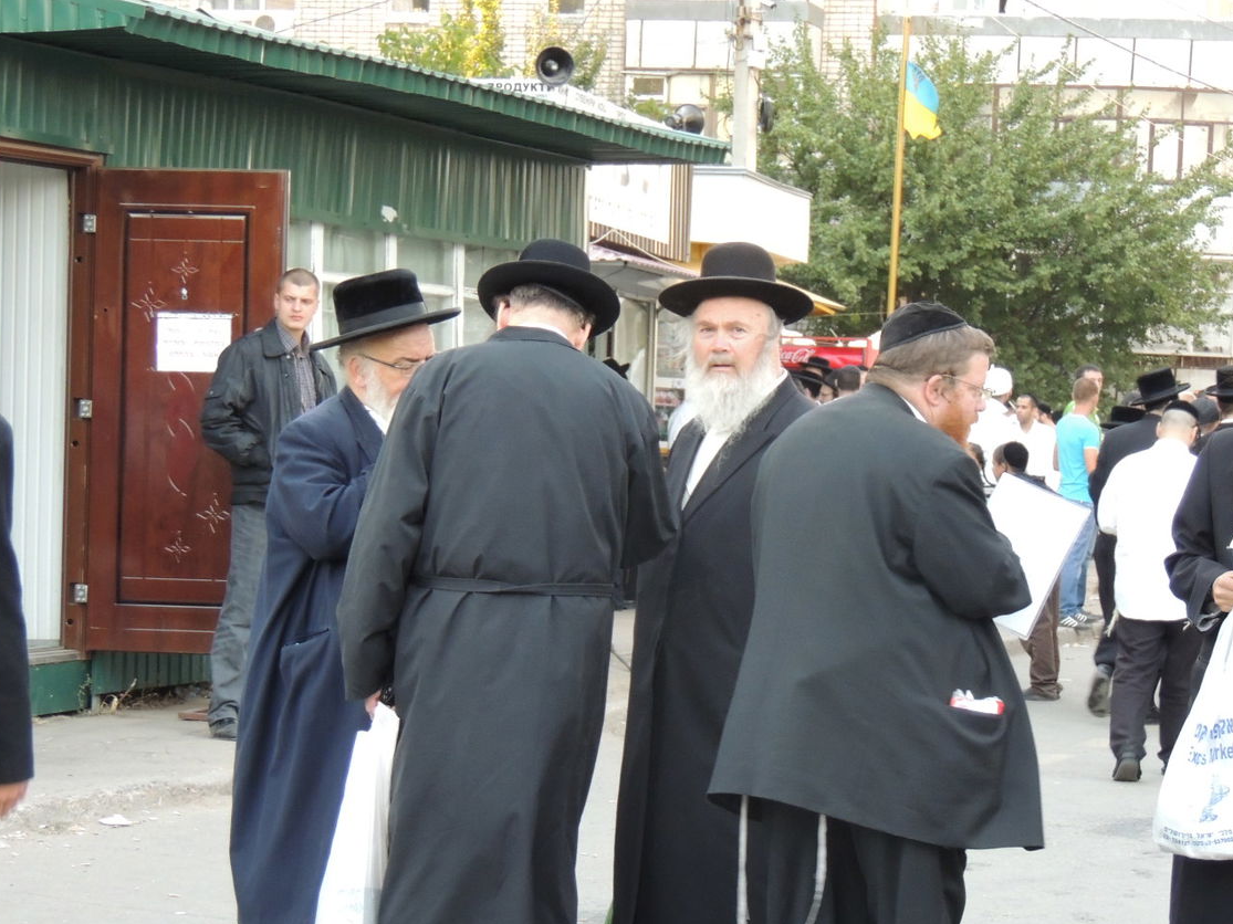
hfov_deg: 17.4
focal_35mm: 113
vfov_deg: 13.1
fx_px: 4025
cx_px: 757
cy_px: 473
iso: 500
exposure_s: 1/60
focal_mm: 16
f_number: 4.1
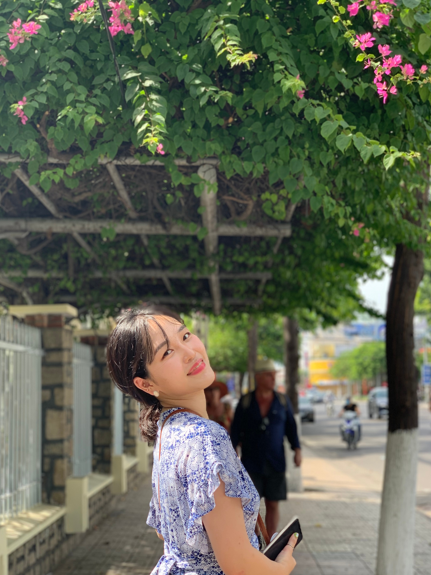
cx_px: 204
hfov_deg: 25.7
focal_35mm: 57
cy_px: 309
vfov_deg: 33.8
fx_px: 946
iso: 16
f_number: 2.4
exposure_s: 1/150
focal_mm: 6
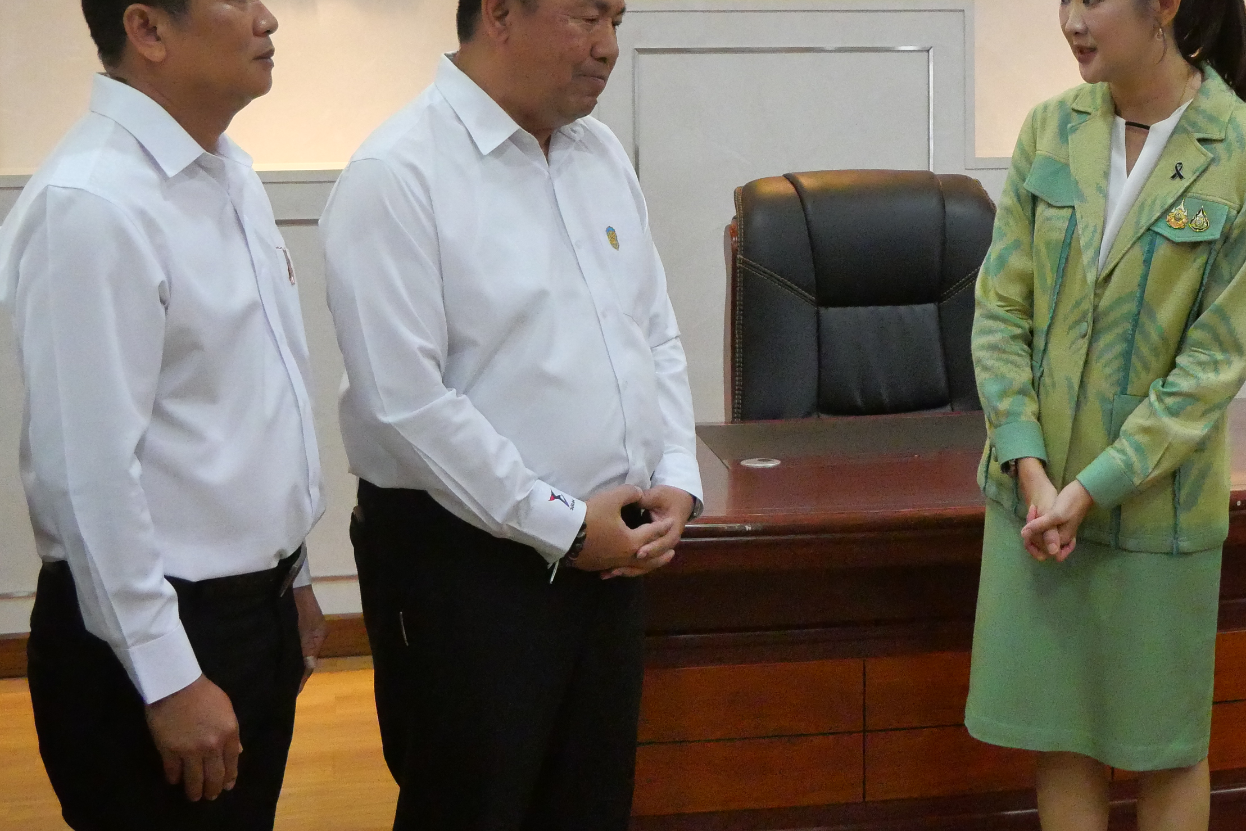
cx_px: 917
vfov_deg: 21.8
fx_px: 2146
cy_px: 229
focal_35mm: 62
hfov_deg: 31.9
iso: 6400
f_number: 5
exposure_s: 1/160
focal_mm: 18
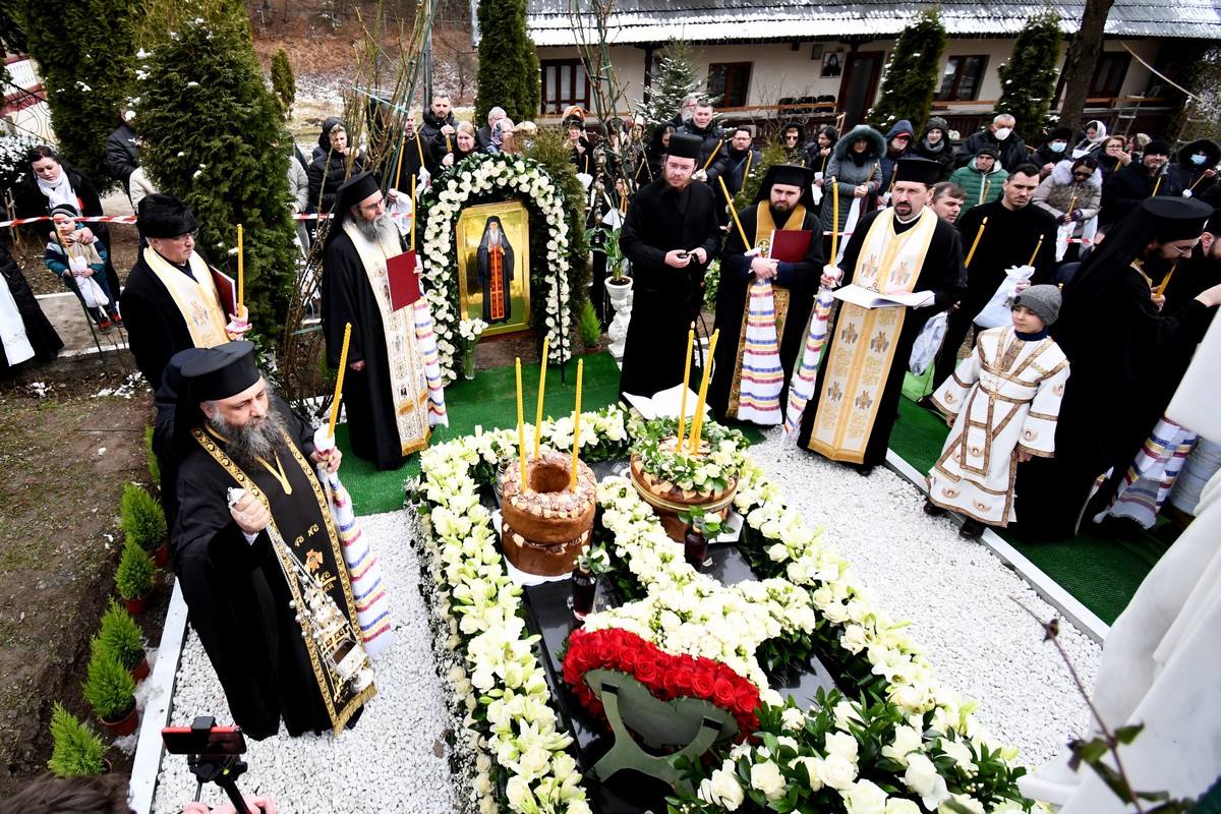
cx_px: 610
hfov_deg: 100.4
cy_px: 407
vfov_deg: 77.3
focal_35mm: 15
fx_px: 509
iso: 1600
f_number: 4.5
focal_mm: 10
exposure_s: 1/1600
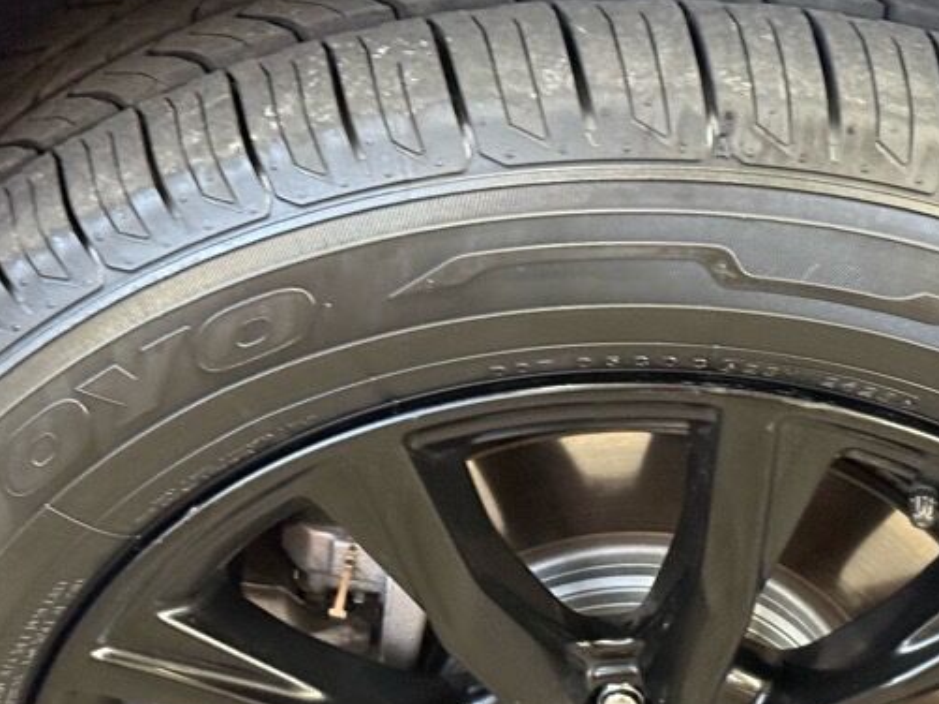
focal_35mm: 98
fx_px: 2657
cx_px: 621
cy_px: 519
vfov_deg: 15.0
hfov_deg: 20.0
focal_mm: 6.76
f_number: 1.78
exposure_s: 1/30
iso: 500
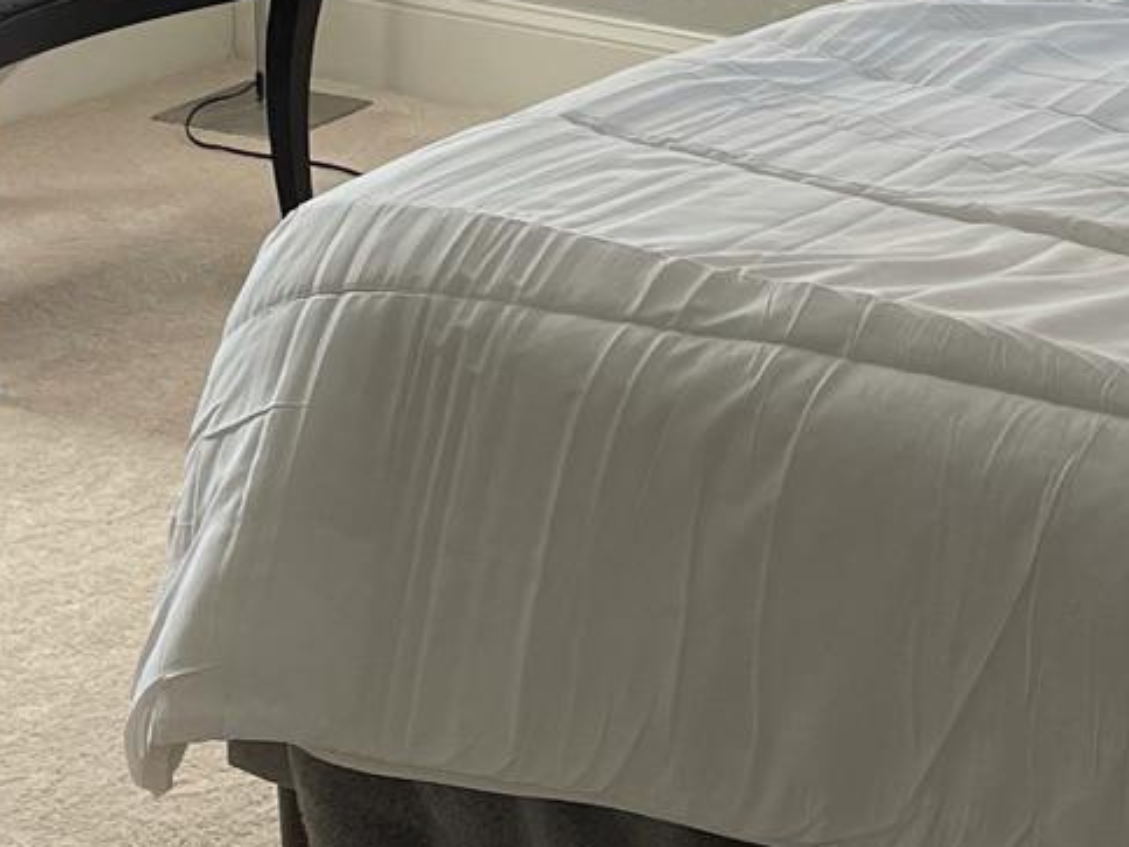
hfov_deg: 17.6
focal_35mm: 110
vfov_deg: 13.1
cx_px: 987
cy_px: -184
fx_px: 3588
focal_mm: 5.1
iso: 100
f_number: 1.6
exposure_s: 1/121
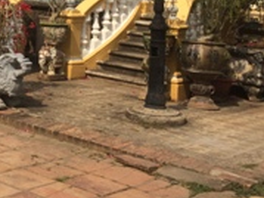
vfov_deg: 16.6
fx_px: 648
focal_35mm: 85
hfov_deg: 21.7
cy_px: -44
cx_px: -32
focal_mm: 4.15
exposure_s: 1/3425
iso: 32
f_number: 2.2
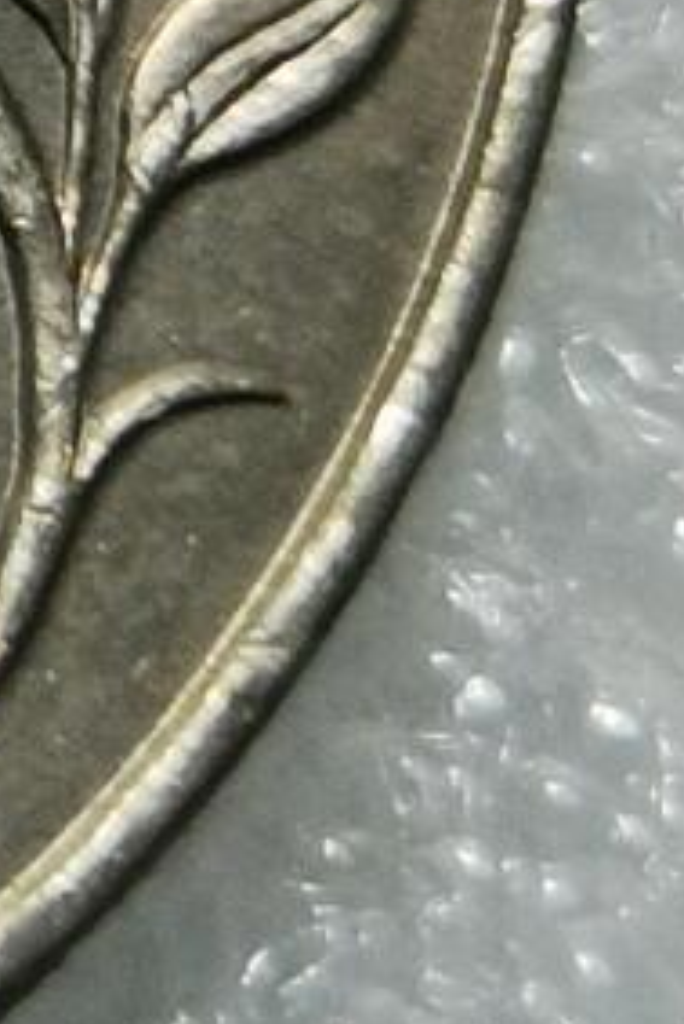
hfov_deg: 3.3
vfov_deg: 5.1
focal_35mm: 403
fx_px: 11471
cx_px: -1545
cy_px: -503
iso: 50
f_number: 1.9
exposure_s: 1/100
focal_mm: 6.67
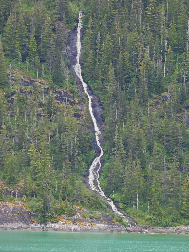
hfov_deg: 4.6
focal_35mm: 320
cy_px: 126
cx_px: 94
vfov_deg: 6.2
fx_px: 2330
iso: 125
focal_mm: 57.1
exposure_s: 1/125
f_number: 5
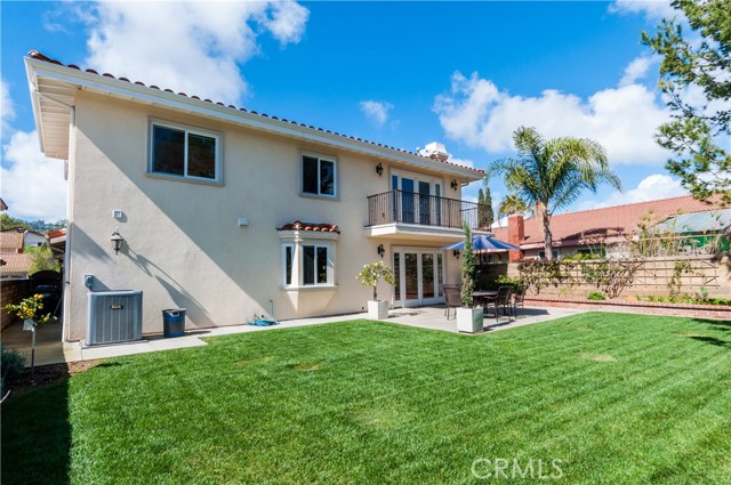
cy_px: 242
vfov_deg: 67.2
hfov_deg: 90.1
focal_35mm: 18
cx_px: 366
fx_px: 365
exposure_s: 1/160
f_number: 14
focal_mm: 12
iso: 200
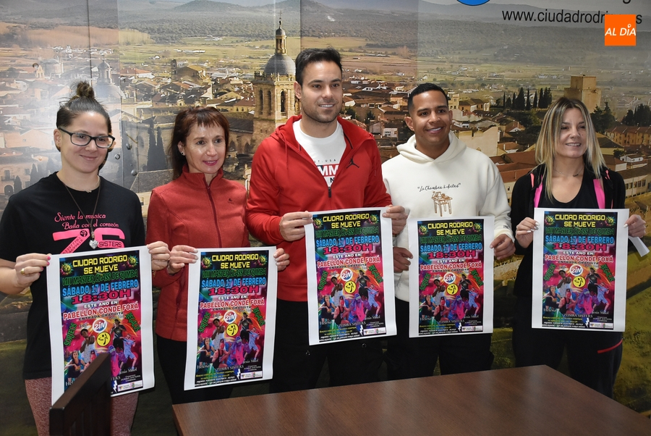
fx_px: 815
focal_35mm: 45
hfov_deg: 43.6
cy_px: 218
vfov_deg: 29.9
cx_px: 326
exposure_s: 1/60
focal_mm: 30
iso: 1800
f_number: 4
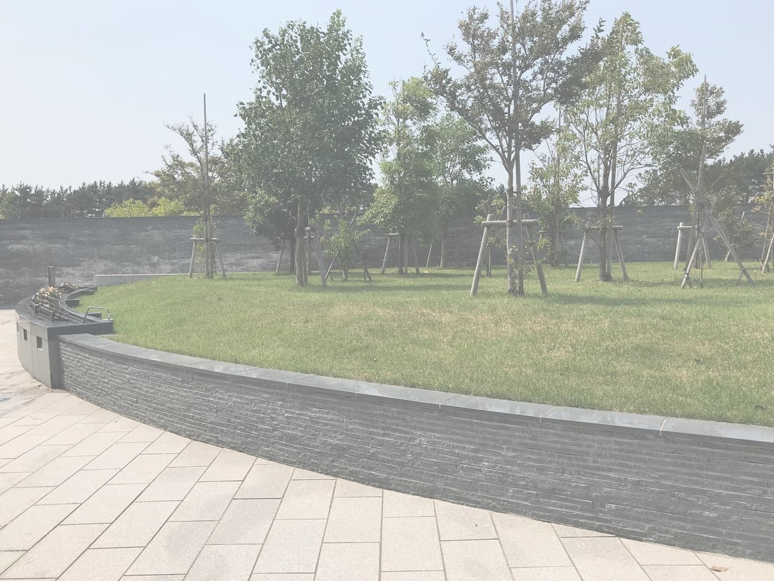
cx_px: 383
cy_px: 287
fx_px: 649
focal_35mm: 29
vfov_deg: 48.2
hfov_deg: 61.6
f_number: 1.8
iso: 20
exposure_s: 1/3546
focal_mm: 3.99
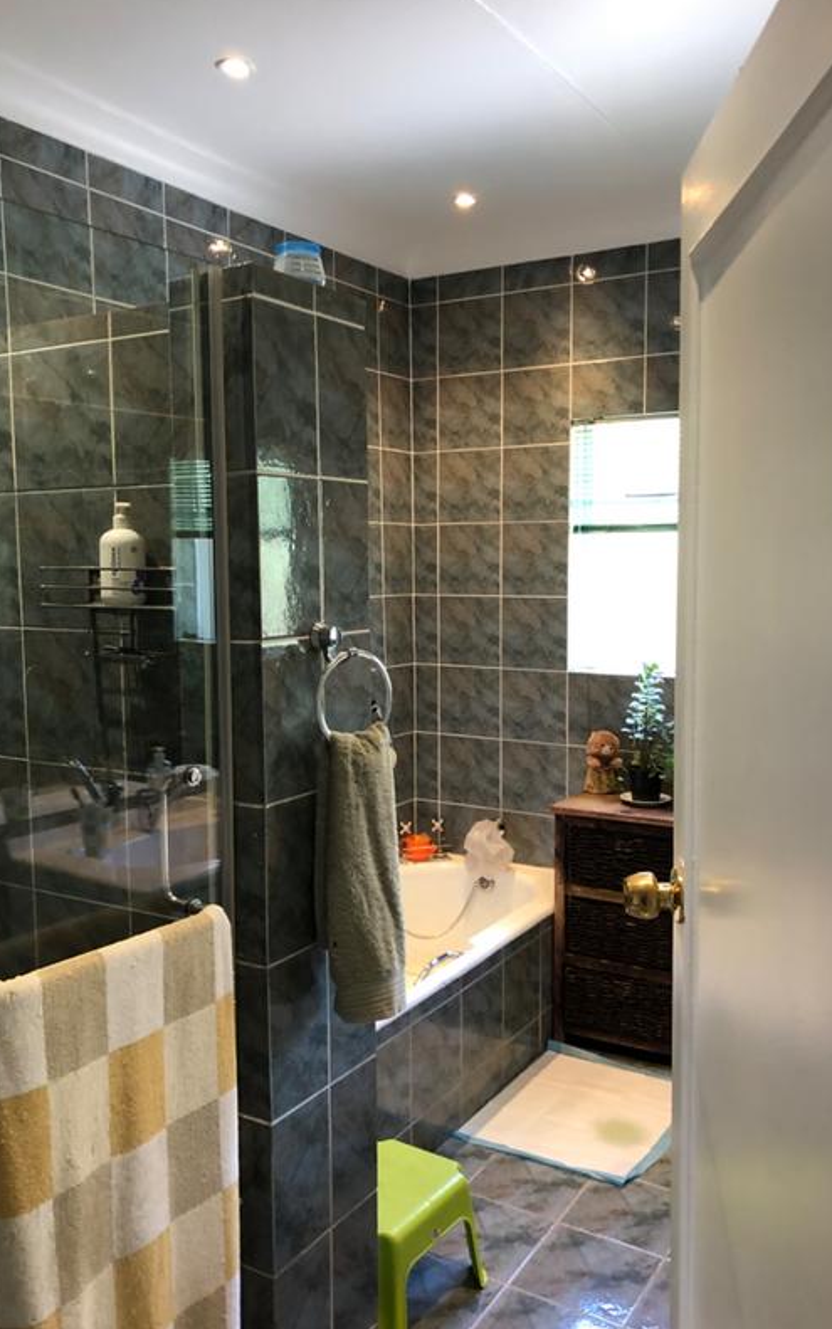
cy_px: 660
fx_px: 1087
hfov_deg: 41.9
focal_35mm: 30
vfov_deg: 62.9
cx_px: 412
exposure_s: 1/17
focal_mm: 4
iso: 64
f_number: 1.8
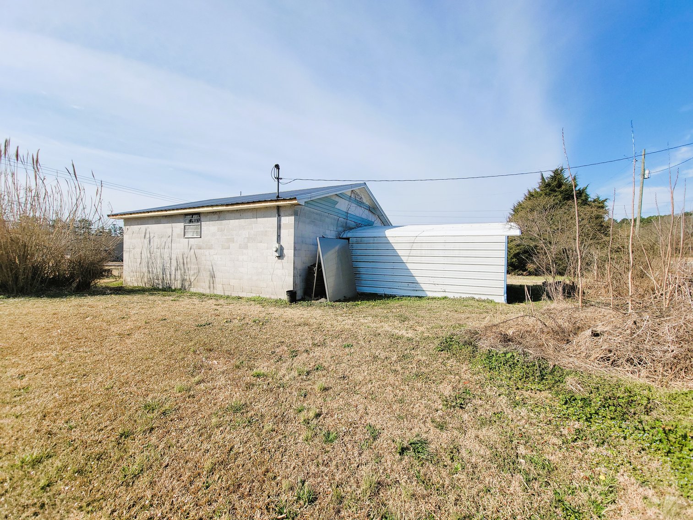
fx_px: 260
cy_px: 260
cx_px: 346
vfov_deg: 89.9
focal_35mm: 13
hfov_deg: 106.2
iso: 50
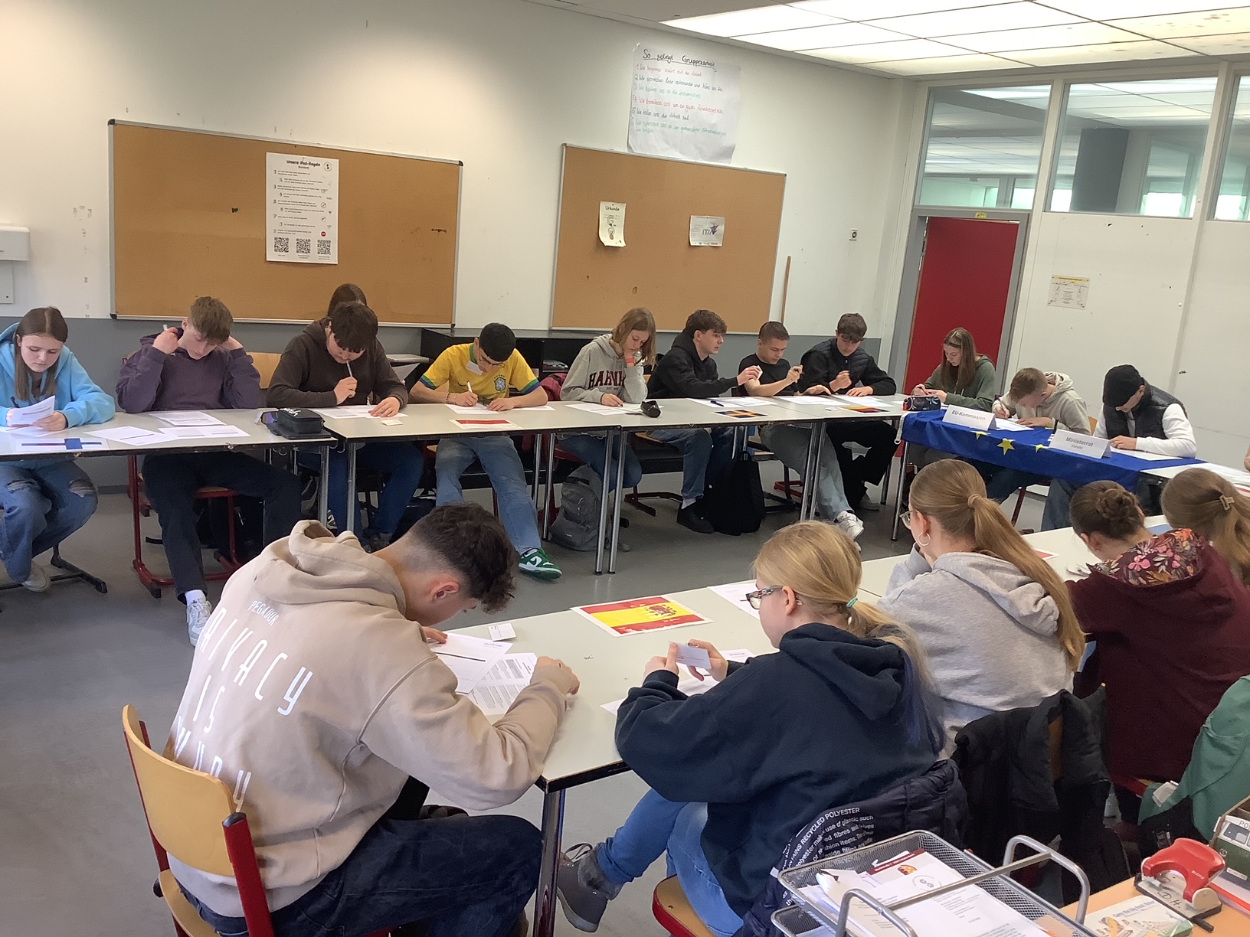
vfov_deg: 45.4
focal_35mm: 31
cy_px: 468
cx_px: 625
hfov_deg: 58.4
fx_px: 1119
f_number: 2.4
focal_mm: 3.3
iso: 80
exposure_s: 1/50
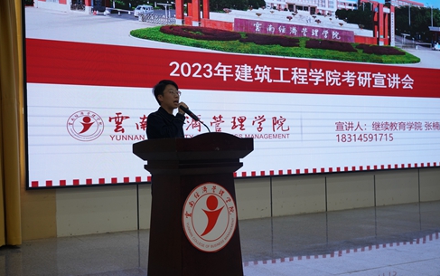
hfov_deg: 44.1
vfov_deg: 28.5
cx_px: 225
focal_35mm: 45
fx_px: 542
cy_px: 145
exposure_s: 1/160
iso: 800
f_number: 4
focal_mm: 43.2
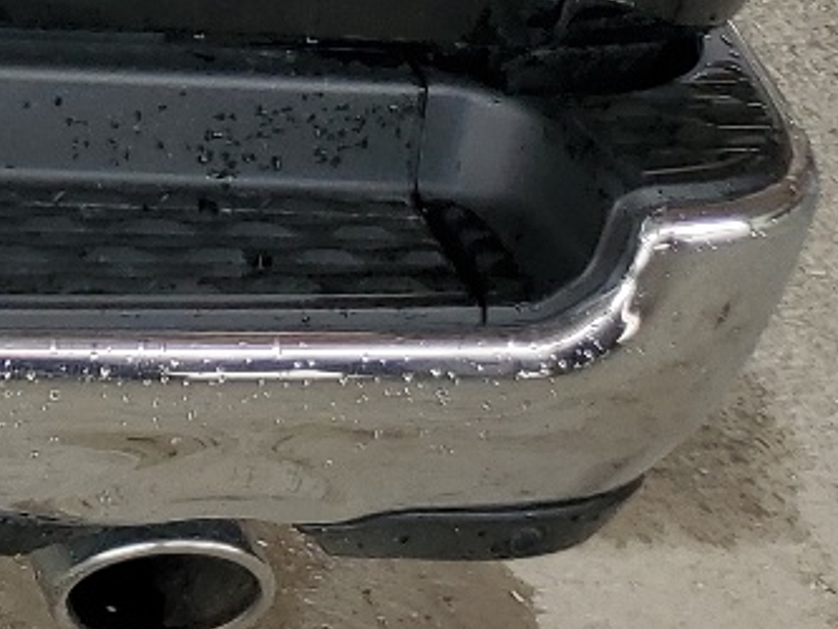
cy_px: -586
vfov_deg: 10.9
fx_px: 3027
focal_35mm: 125
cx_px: -971
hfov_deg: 13.1
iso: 50
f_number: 1.5
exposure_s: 1/303
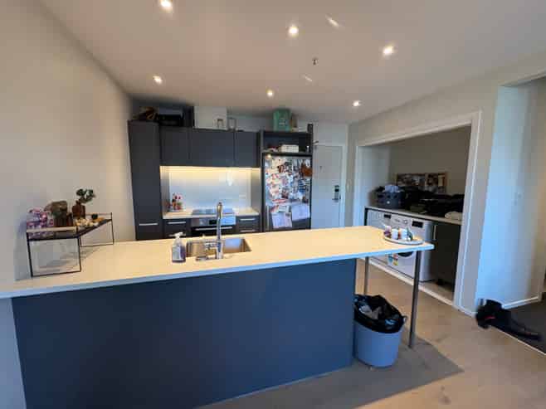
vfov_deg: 85.6
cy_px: 204
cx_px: 273
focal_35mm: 14
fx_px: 221
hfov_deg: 102.1
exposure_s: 1/100
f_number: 2.2
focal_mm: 2.22
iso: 160
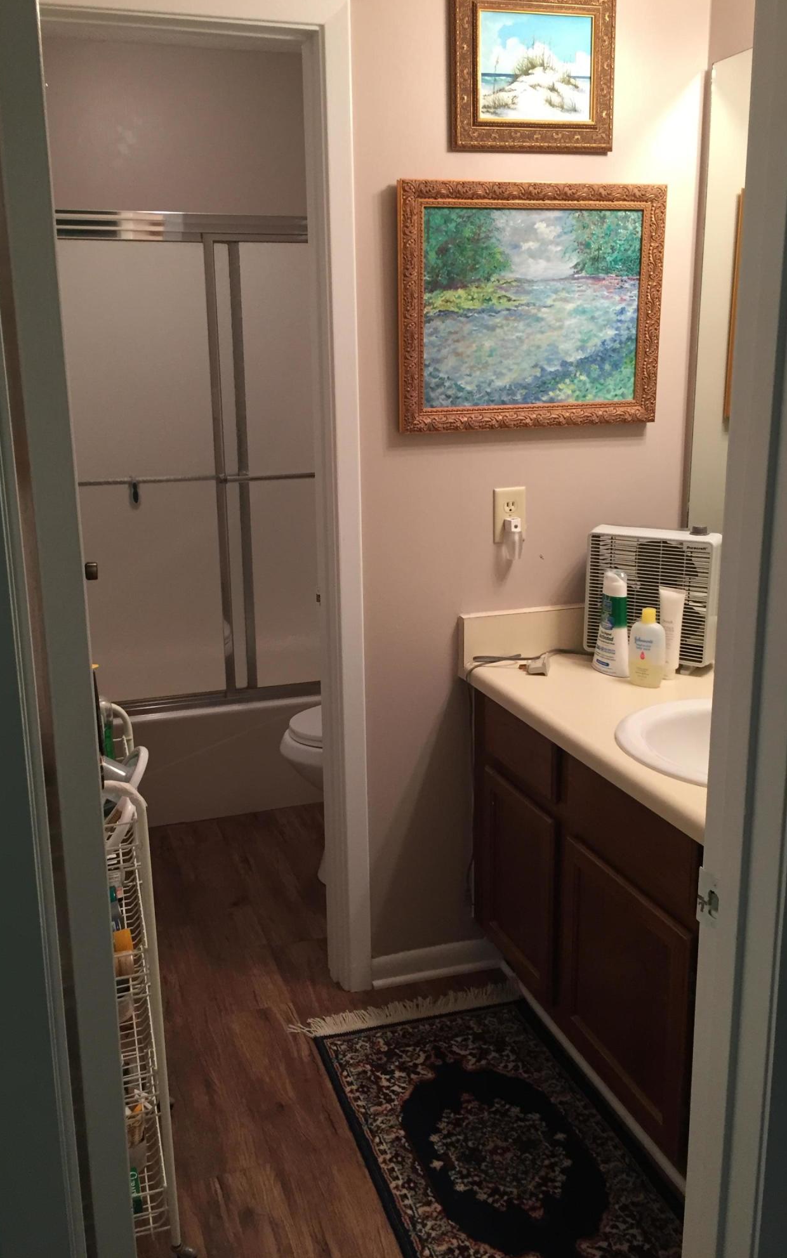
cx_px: 381
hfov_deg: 40.6
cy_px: 629
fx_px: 1063
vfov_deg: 61.2
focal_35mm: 31
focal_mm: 4.15
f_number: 2.2
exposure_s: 1/30
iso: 100
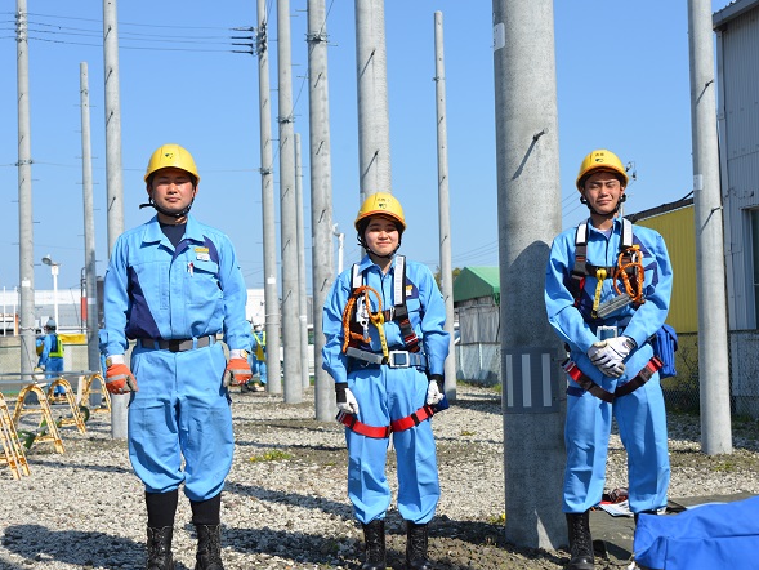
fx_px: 1075
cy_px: 286
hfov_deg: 38.9
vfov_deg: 29.7
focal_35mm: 49
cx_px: 383
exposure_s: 1/320
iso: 100
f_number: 9
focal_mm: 45
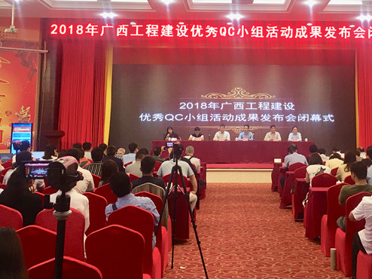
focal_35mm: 47
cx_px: 246
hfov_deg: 40.0
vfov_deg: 30.5
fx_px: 505
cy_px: 78
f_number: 2.2
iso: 32
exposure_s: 1/33
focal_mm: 4.15
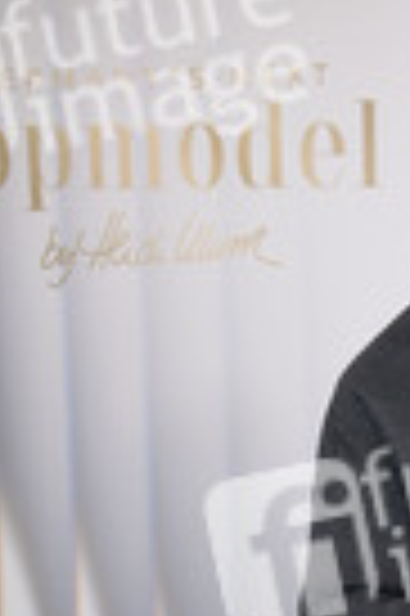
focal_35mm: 105
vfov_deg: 18.4
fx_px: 1798
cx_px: 568
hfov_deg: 12.5
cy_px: 751
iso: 1000
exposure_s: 1/250
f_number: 5.6
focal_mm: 36
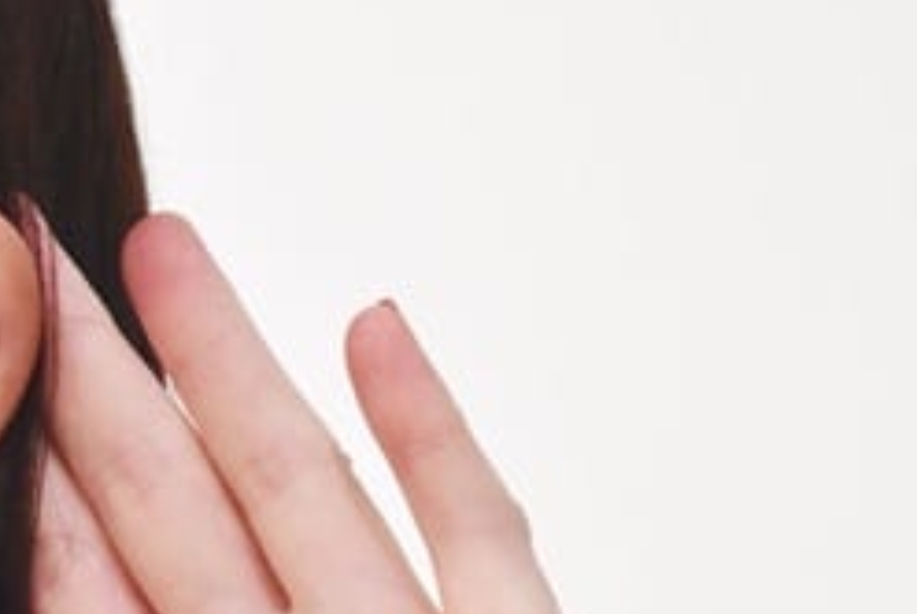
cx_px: 429
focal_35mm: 174
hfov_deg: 11.8
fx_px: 4437
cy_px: 725
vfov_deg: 7.8
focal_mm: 48
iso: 4000
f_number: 5.3
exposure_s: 1/60
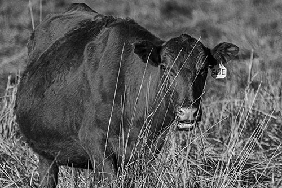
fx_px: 9396
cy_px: 94
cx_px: 141
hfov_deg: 1.7
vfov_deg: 1.1
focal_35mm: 1200
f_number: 13
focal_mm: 1200
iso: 2800
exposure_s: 1/1250
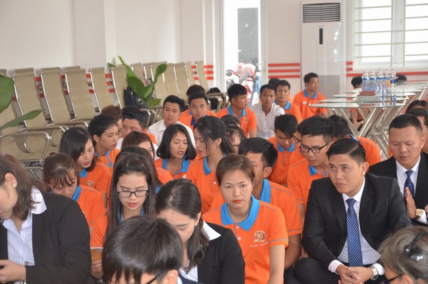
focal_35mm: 93
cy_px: 142
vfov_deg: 14.7
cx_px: 214
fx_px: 1104
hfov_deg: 21.9
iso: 1000
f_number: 6.3
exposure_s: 1/250
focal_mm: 62
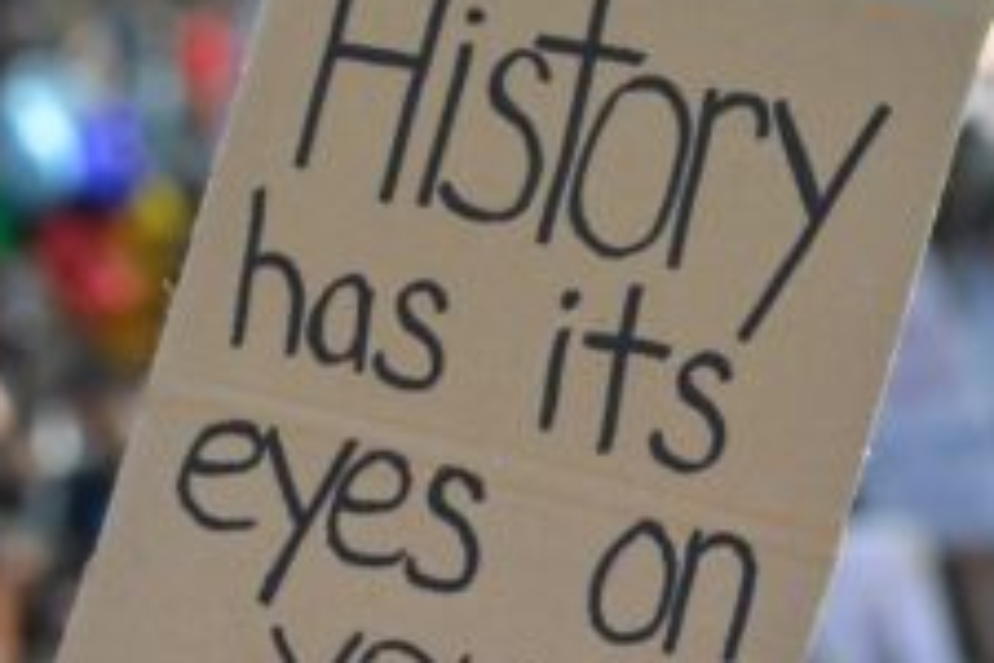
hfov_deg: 6.3
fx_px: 8973
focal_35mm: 325
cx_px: 283
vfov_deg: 4.2
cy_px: 491
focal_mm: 122
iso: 100
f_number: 4.5
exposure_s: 1/160
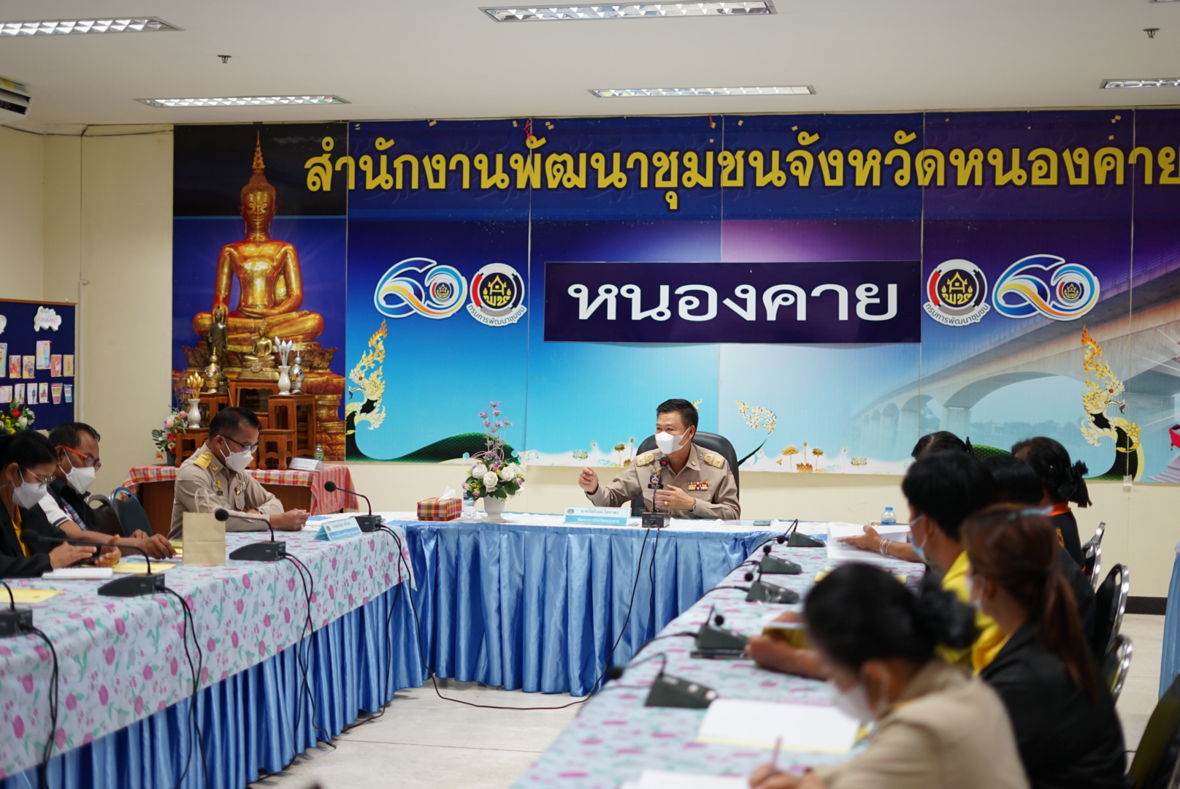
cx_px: 590
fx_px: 1640
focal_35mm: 50
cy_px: 394
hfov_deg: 39.6
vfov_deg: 27.0
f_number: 1.8
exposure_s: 1/125
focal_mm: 50
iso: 400
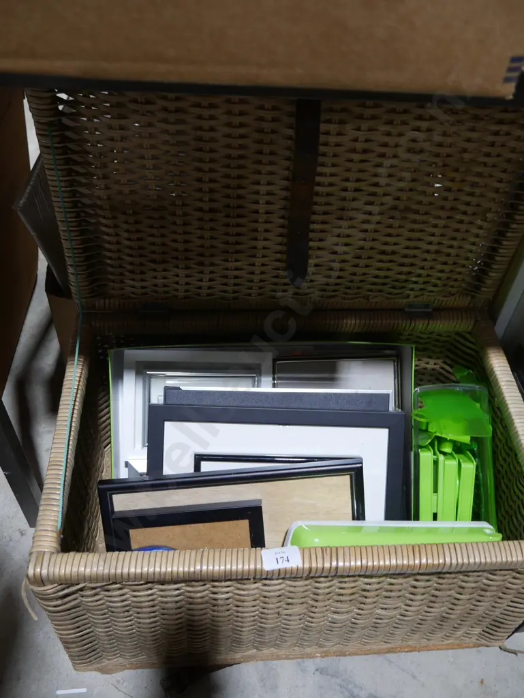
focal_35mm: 32
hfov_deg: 44.2
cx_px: 262
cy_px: 349
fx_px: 645
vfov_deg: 56.8
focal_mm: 16
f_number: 3.6
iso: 250
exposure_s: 1/60
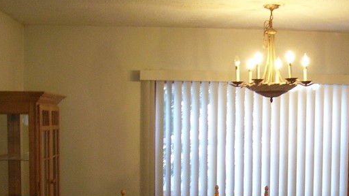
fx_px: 684
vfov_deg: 16.1
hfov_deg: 28.0
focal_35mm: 74
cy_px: 170
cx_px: 279
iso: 160
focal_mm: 5.6
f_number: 2.7
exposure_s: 1/15
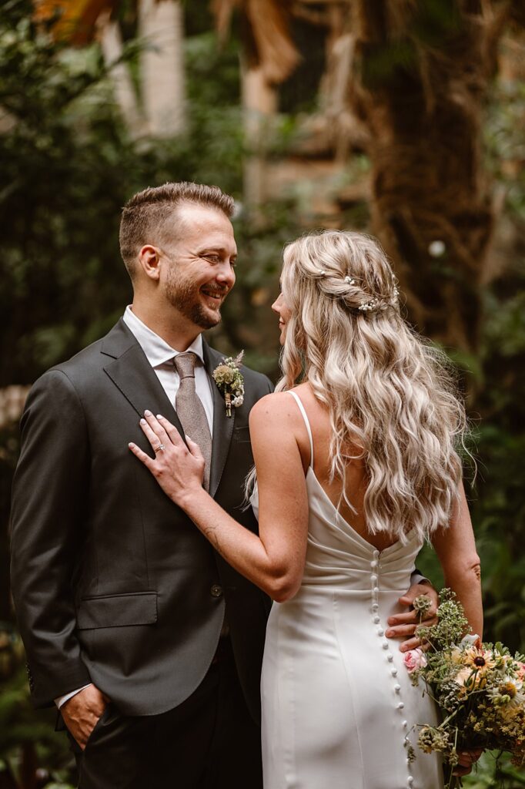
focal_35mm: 135
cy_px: 394
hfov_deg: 10.2
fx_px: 2955
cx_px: 262
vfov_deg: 15.2
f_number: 2.8
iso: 400
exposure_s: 1/60
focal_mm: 135
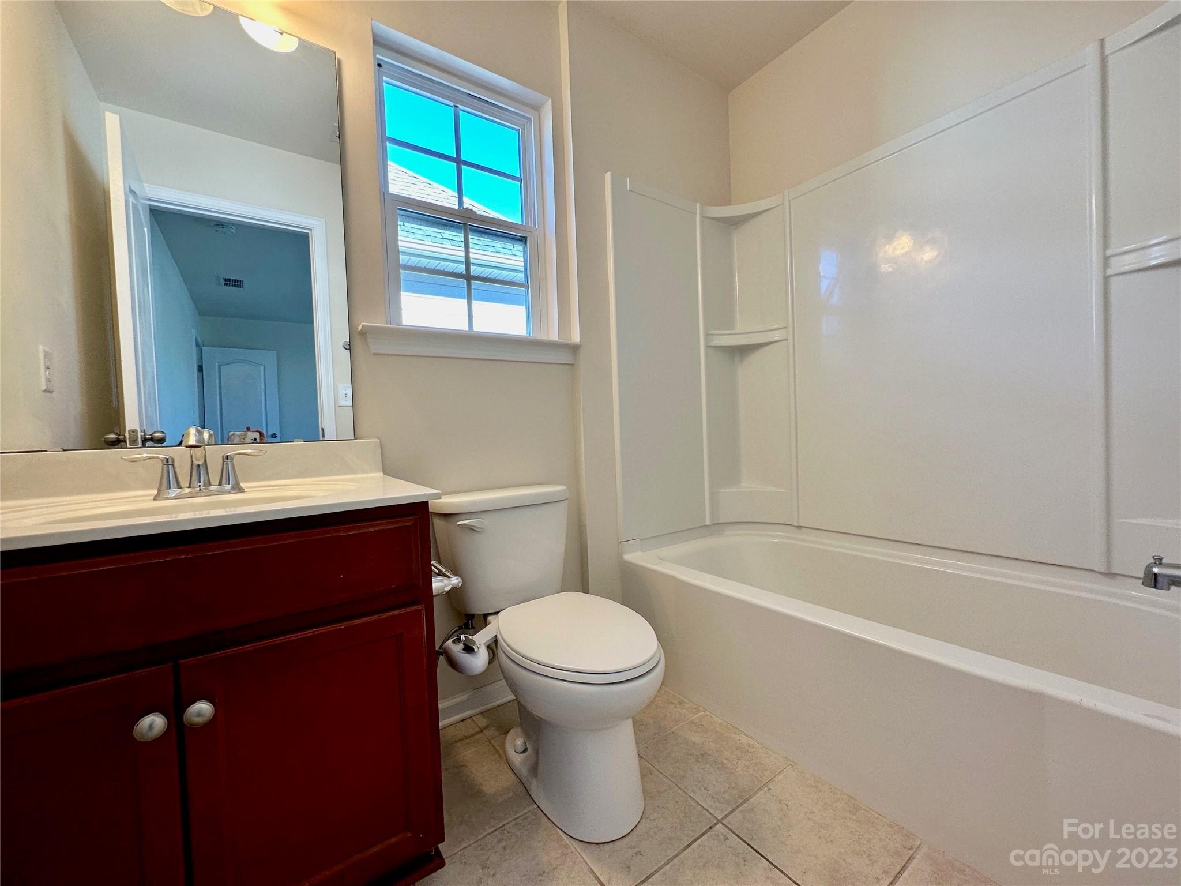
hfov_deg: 102.1
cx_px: 590
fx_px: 478
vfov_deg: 85.7
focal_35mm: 14
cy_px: 443
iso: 80
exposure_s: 1/120
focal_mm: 2.22
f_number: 2.2
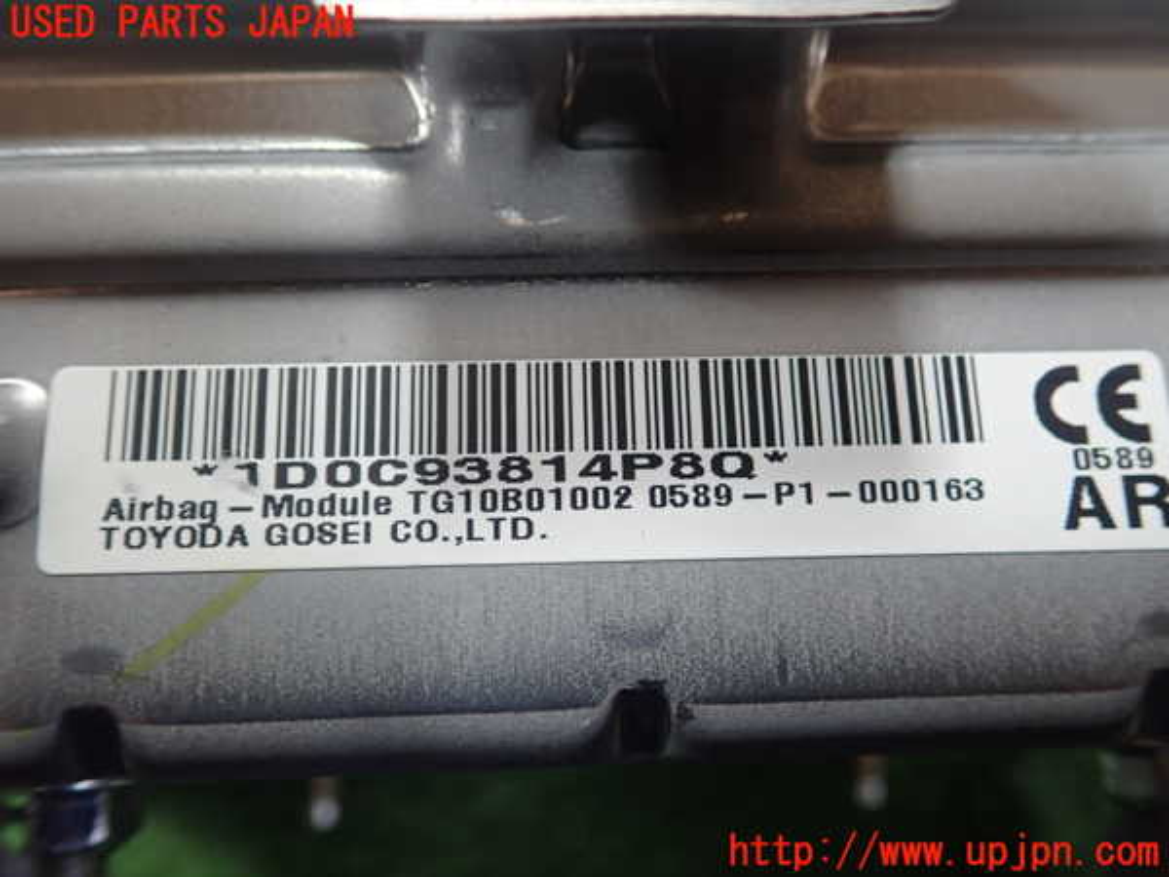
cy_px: 438
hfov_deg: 60.0
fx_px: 1013
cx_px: 584
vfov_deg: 46.8
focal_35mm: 30
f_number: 2.3
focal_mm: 5.5
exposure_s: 1/125
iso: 320
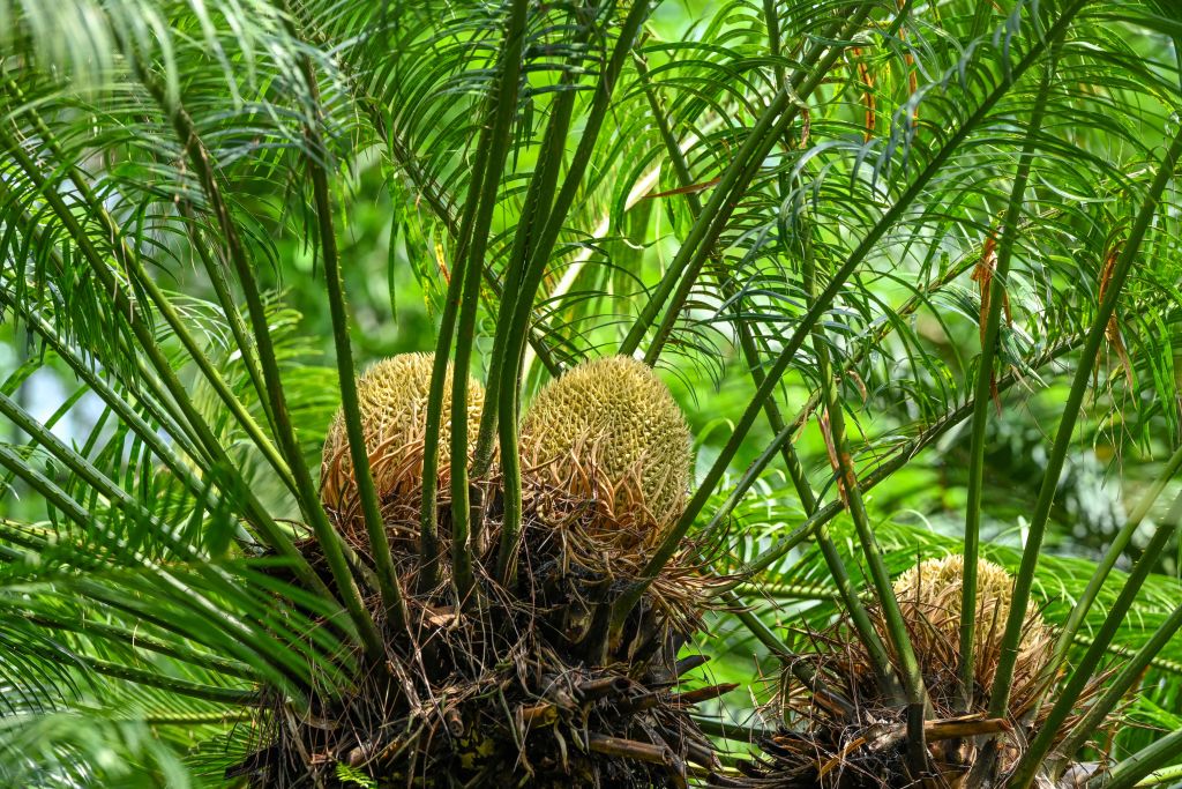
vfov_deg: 6.9
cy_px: 394
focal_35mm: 200
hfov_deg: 10.3
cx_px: 591
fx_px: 6567
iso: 400
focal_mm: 200
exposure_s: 1/250
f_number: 7.1
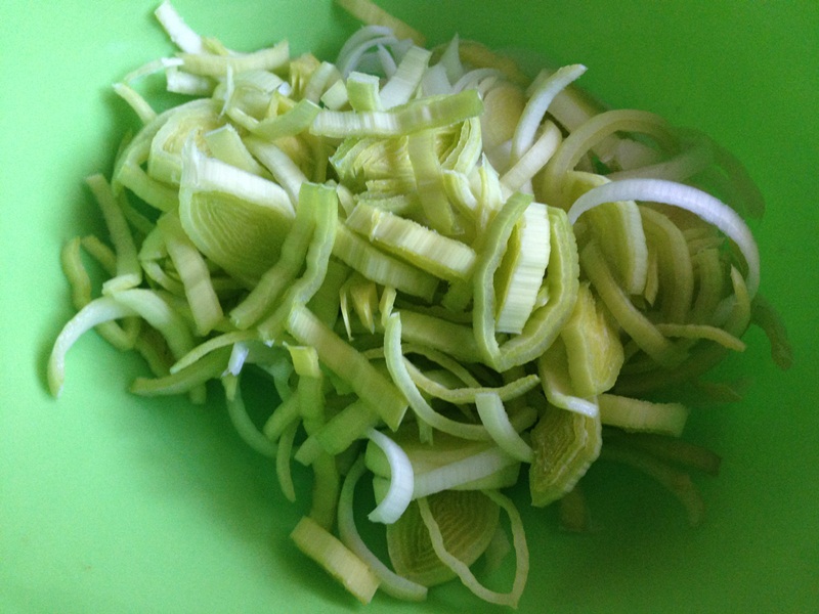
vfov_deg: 42.9
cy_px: 307
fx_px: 781
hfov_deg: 55.4
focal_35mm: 33
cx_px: 410
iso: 200
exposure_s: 1/20
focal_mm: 4.12
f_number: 2.4
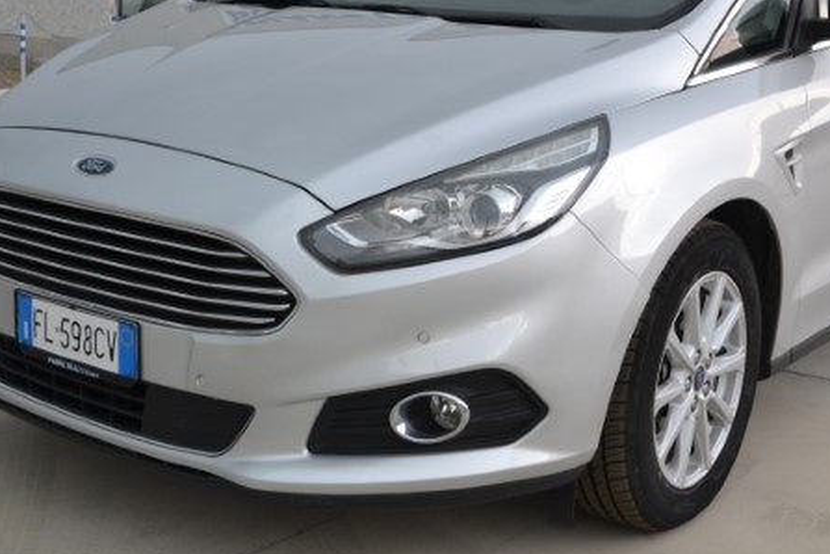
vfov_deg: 23.3
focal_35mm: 58
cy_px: 191
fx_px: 1337
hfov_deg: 34.4
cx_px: 485
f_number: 5
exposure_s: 1/100
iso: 400
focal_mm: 24
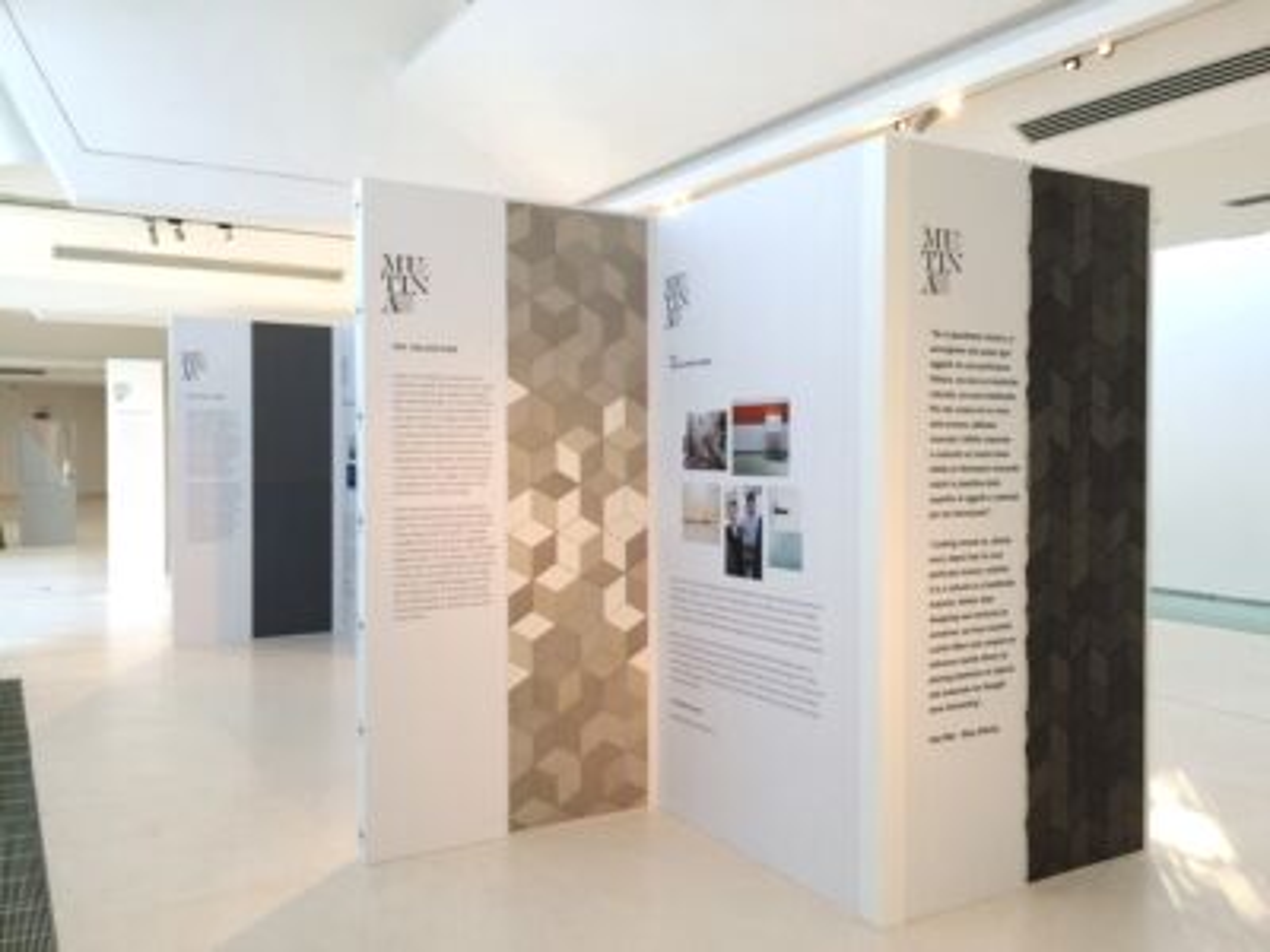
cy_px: 476
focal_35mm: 29
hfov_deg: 61.7
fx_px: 1064
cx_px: 635
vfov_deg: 48.2
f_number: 2.2
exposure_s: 1/33
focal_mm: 4.15
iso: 40
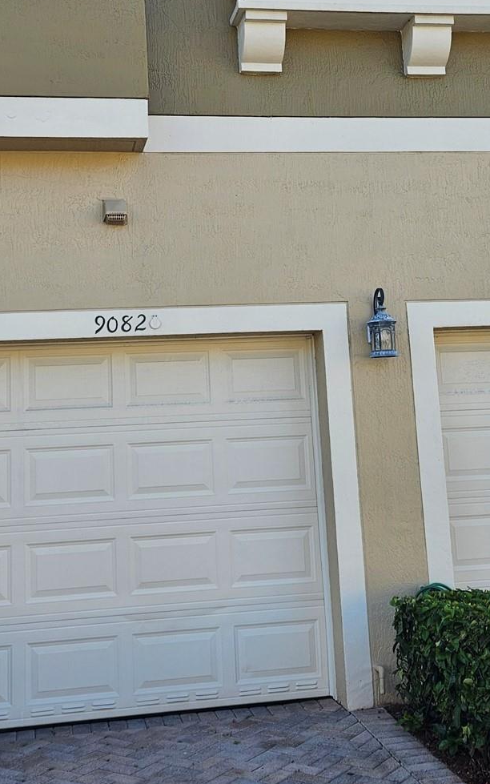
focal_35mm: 51
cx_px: 254
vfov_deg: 39.1
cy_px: 257
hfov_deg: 25.3
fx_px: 1090
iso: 25
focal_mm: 5.4
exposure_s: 1/327
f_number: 1.8
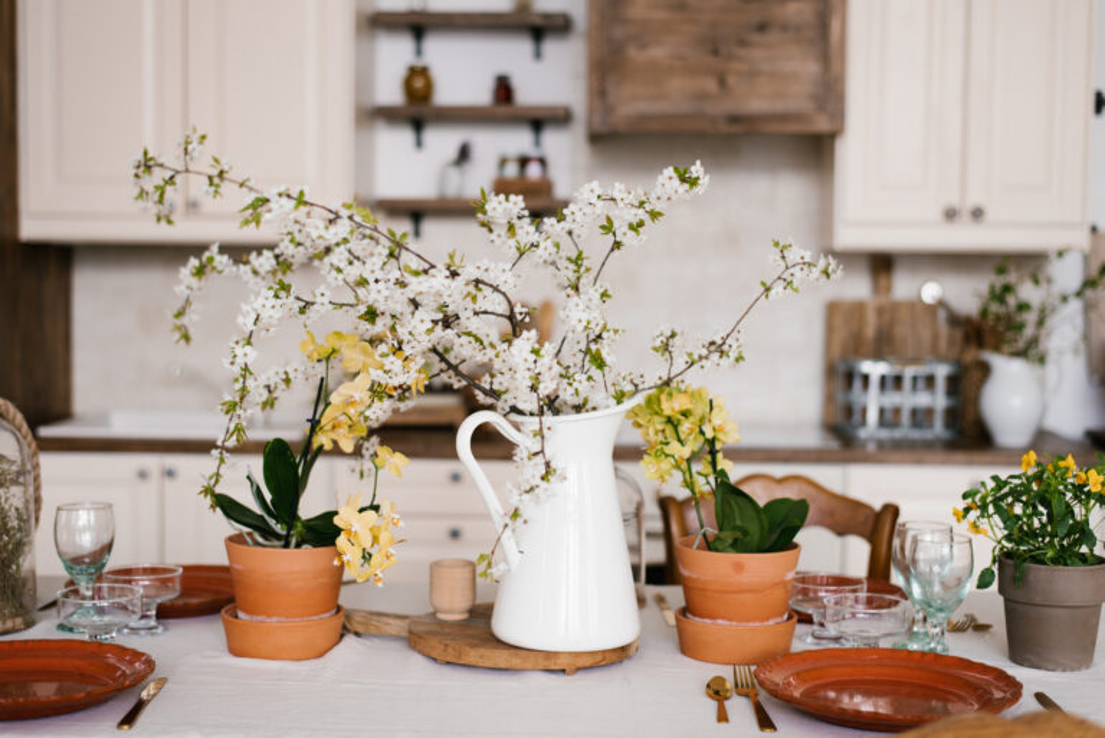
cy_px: 369
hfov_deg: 39.6
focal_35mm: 50
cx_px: 552
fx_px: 1536
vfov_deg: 27.0
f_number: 2.5
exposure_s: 1/250
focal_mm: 50
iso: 320
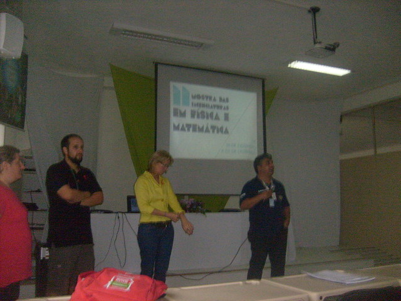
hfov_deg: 52.6
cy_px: 150
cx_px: 200
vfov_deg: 40.7
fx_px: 405
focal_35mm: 35
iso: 200
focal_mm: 5.8
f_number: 2.8
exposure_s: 1/45
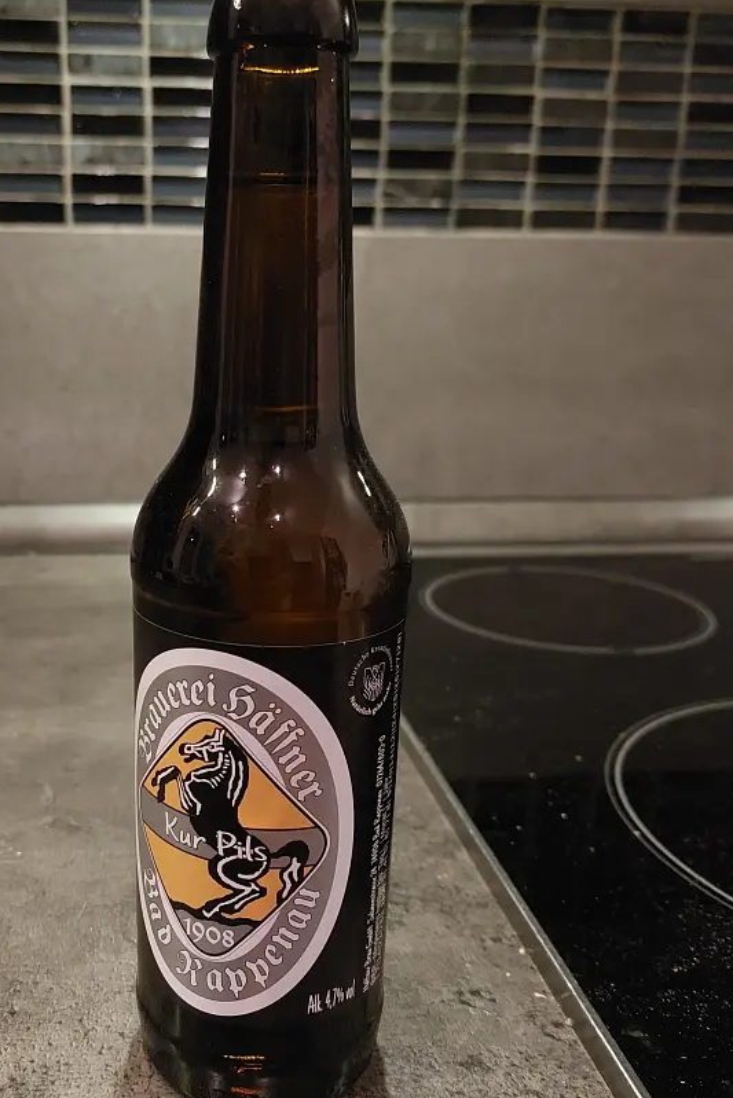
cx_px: 209
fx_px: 977
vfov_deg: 58.6
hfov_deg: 40.3
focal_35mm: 32
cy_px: 603
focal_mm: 5.23
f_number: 1.8
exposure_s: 1/25
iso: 800
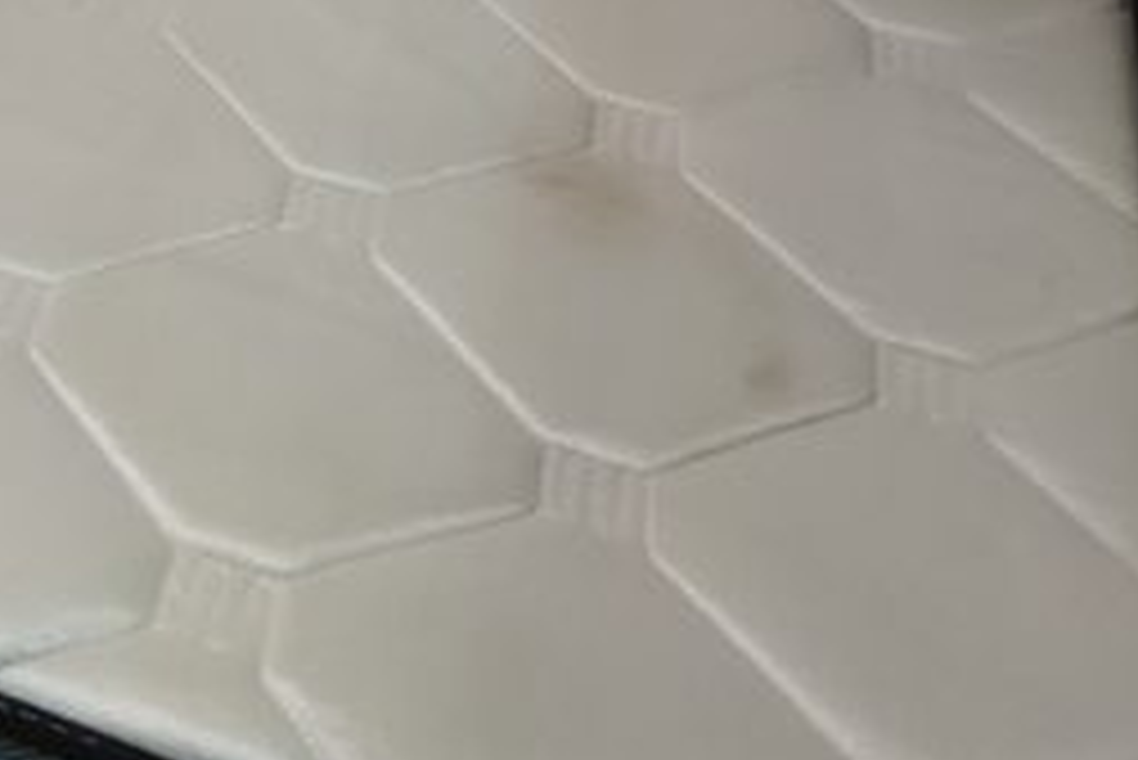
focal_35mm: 79
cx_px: -472
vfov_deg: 15.3
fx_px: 2499
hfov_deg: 22.1
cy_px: -540
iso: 533
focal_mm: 6.72
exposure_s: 1/100
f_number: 1.69
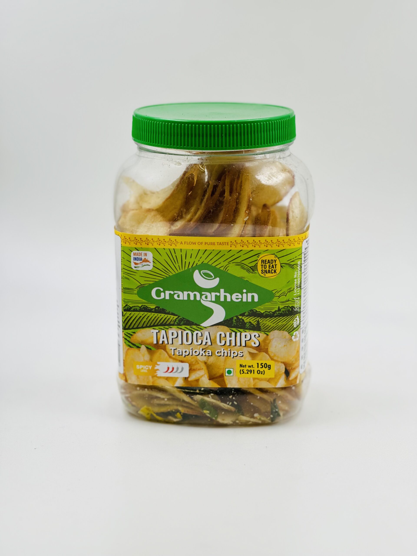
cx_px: 208
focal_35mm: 77
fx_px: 1237
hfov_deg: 19.1
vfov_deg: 25.3
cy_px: 278
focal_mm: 9
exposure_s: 1/100
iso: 32
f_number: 2.8
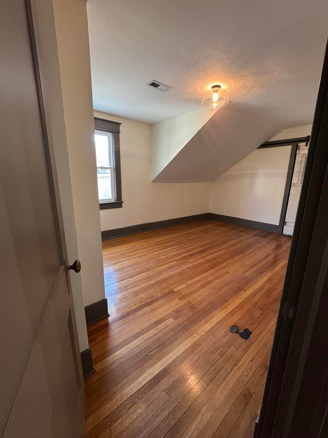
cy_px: 219
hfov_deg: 85.7
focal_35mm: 14
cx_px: 164
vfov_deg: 102.1
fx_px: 177
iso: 500
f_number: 2.2
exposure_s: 1/60
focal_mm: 2.22
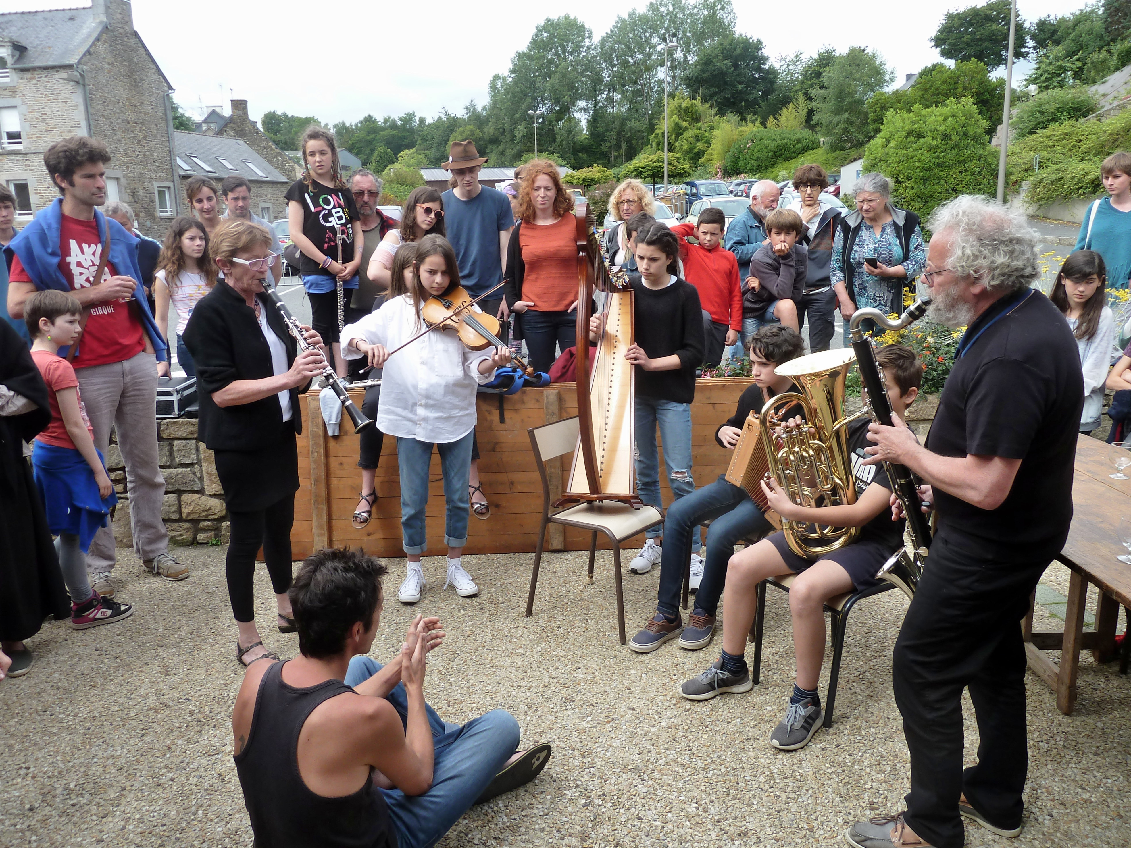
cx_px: 566
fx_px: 817
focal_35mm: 25
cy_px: 424
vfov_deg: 54.9
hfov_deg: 69.4
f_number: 4
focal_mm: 4.1
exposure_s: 1/200
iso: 80
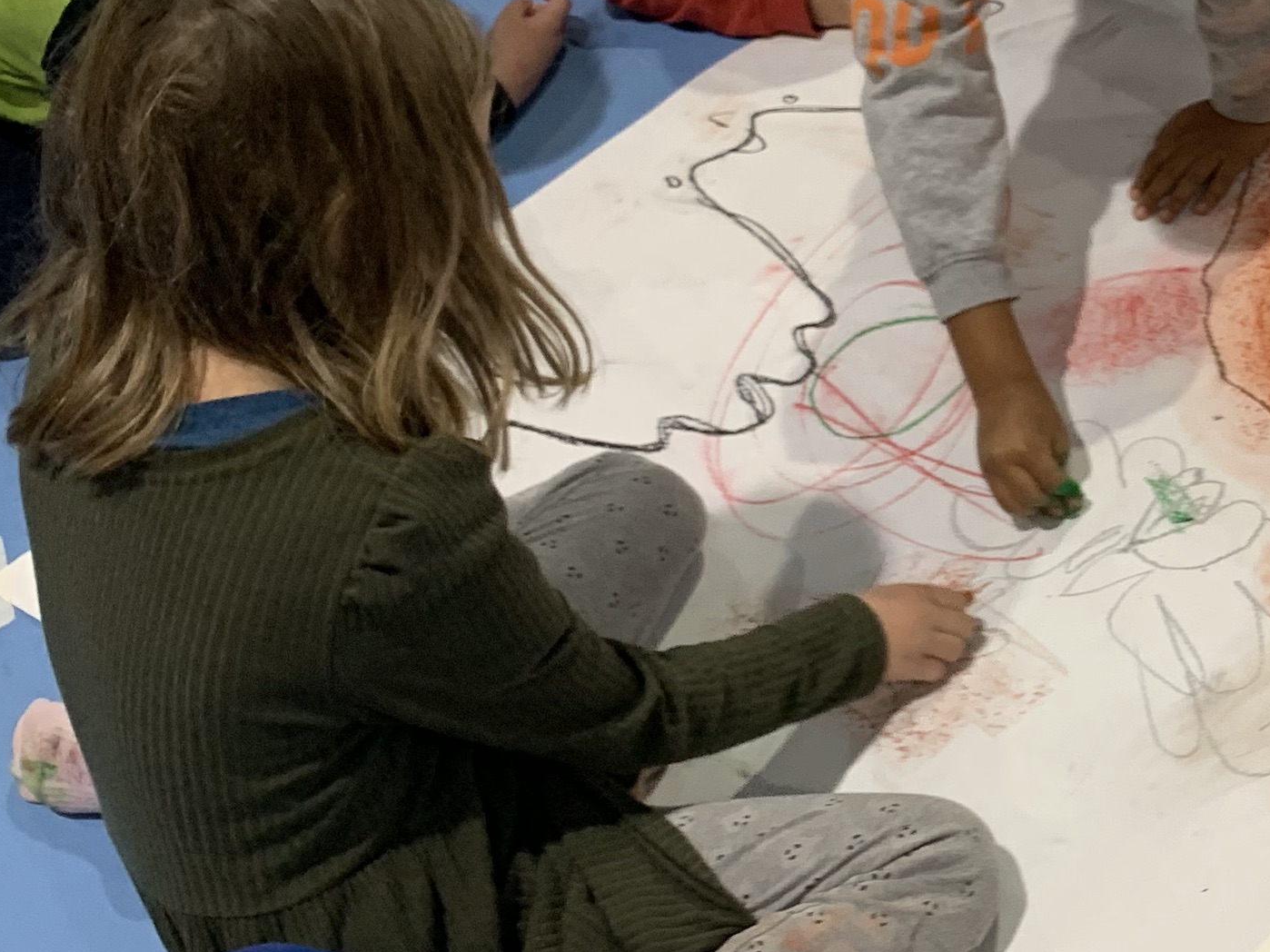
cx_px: 1594
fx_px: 2751
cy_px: 164
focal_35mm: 75
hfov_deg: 23.4
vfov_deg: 19.4
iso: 80
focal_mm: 4.25
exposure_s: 1/121
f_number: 1.8
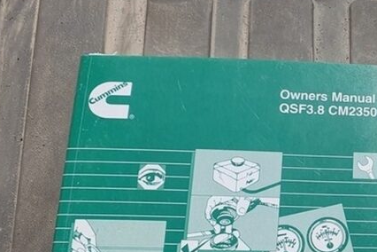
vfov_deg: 20.6
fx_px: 681
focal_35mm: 65
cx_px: 442
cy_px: 220
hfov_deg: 27.6
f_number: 2.4
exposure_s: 1/3336
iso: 50
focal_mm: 4.32
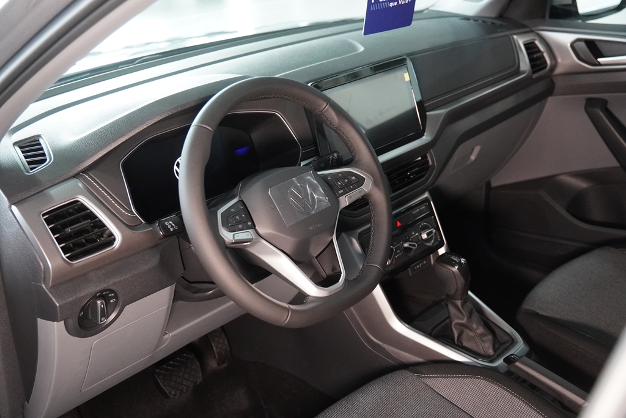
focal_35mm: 42
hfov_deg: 46.4
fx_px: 730
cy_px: 209
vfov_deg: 31.9
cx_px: 313
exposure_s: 1/160
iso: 4000
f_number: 2.8
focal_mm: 28
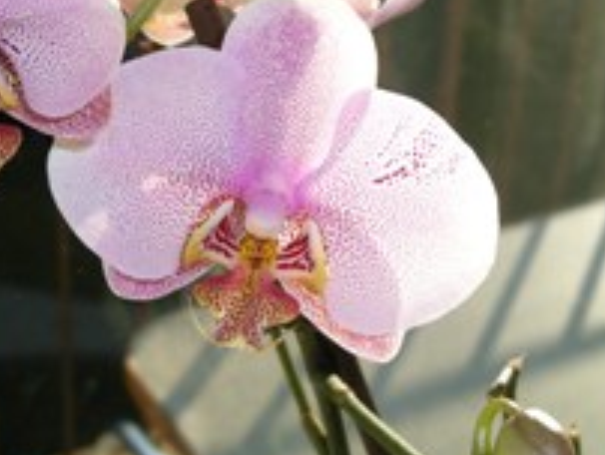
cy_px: 180
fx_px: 1435
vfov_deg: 18.0
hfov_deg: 23.8
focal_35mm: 82
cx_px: 317
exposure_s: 1/425
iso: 64
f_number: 8
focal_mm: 7.9
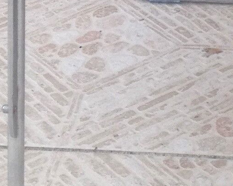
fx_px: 1427
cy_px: -201
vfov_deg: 7.2
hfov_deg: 9.3
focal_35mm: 207
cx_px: 235
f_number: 2.4
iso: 50
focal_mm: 4.12
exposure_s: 1/210
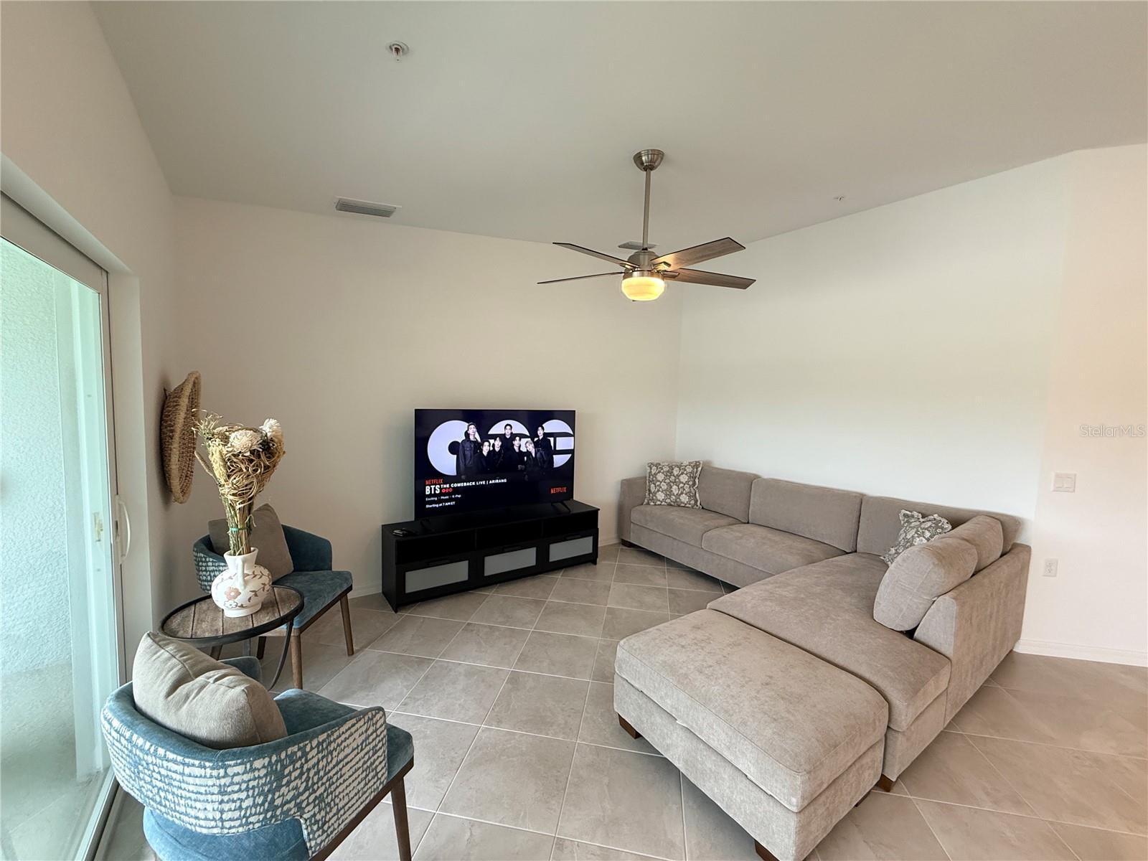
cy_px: 430
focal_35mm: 14
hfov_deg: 102.1
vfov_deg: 85.7
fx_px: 464
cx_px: 574
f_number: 2.2
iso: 250
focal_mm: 2.22
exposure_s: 1/120
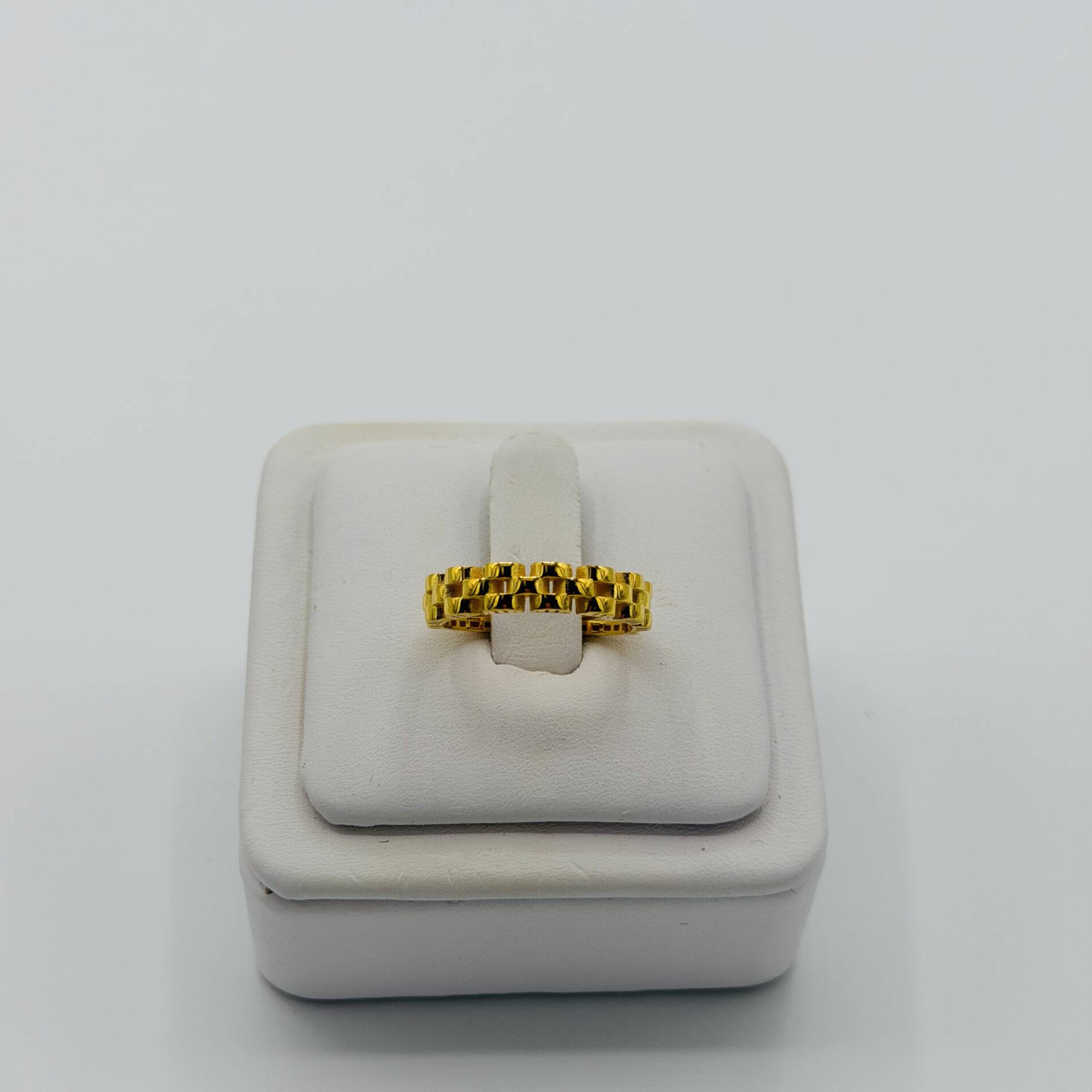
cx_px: 546
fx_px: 2034
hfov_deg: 30.0
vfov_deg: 30.0
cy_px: 661
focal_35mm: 57
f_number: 1.78
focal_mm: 6.76
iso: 64
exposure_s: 1/3891
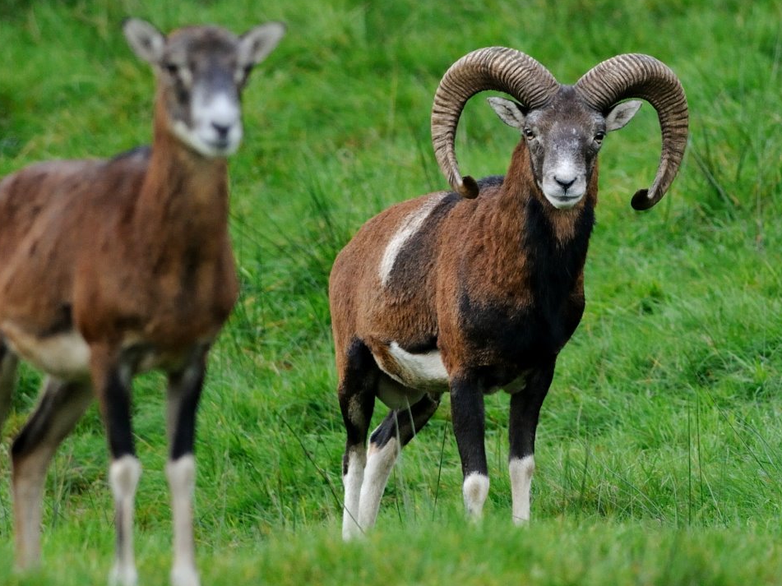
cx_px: 299
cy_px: 296
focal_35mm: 545
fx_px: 12310
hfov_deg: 3.6
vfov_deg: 2.7
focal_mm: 300
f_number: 4
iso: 800
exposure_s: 1/60
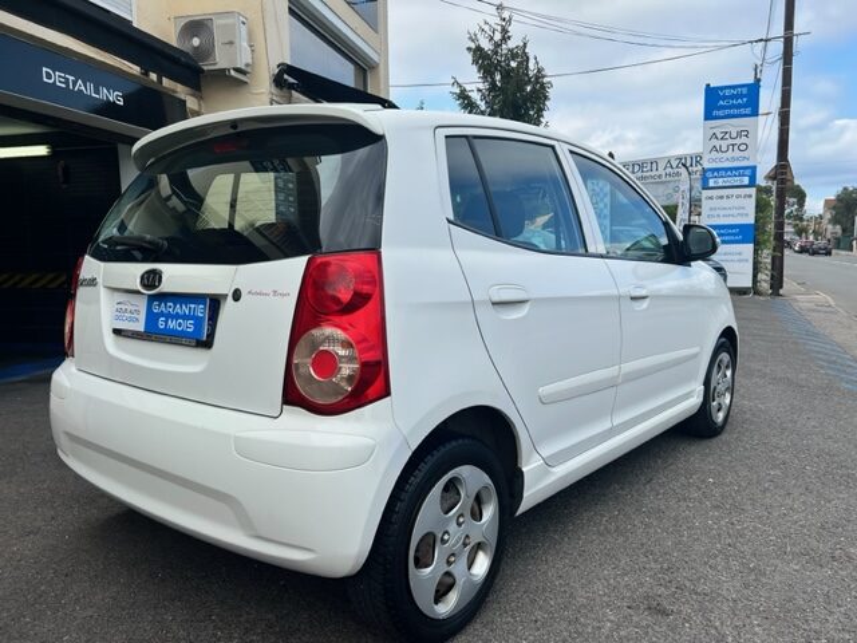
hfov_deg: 67.3
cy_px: 322
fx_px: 644
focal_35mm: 26
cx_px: 428
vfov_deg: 53.1
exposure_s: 1/3077
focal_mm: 5.7
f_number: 1.5
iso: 50
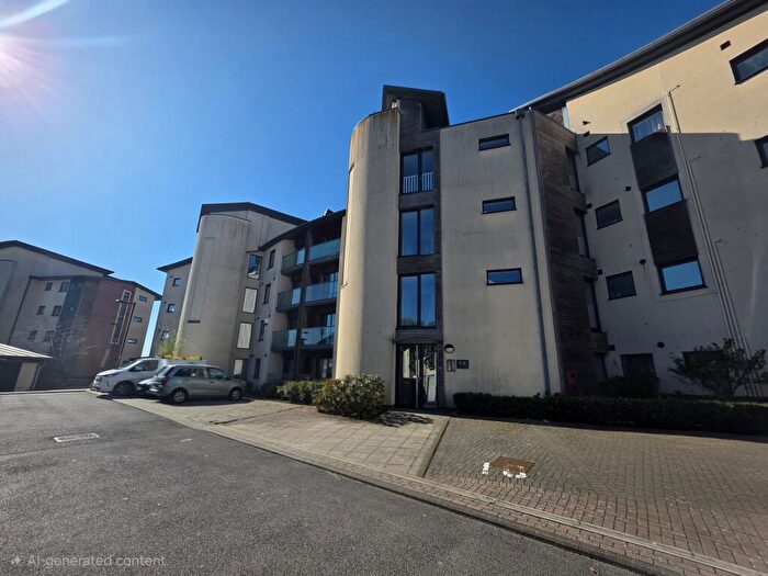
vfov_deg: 89.9
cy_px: 288
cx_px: 384
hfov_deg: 106.2
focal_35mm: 13
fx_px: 288
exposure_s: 1/3333
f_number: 1.9
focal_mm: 2.2
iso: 40
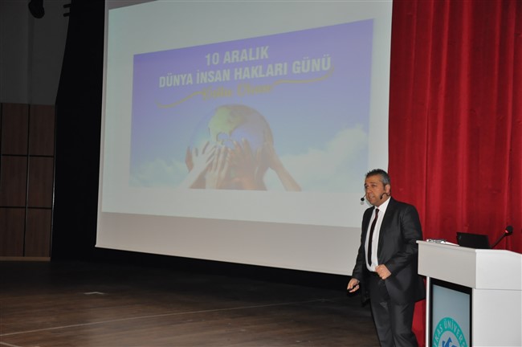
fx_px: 826
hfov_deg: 35.1
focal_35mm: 57
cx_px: 261
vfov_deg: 23.7
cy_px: 174
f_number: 4.5
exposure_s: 1/60
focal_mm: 38
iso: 800
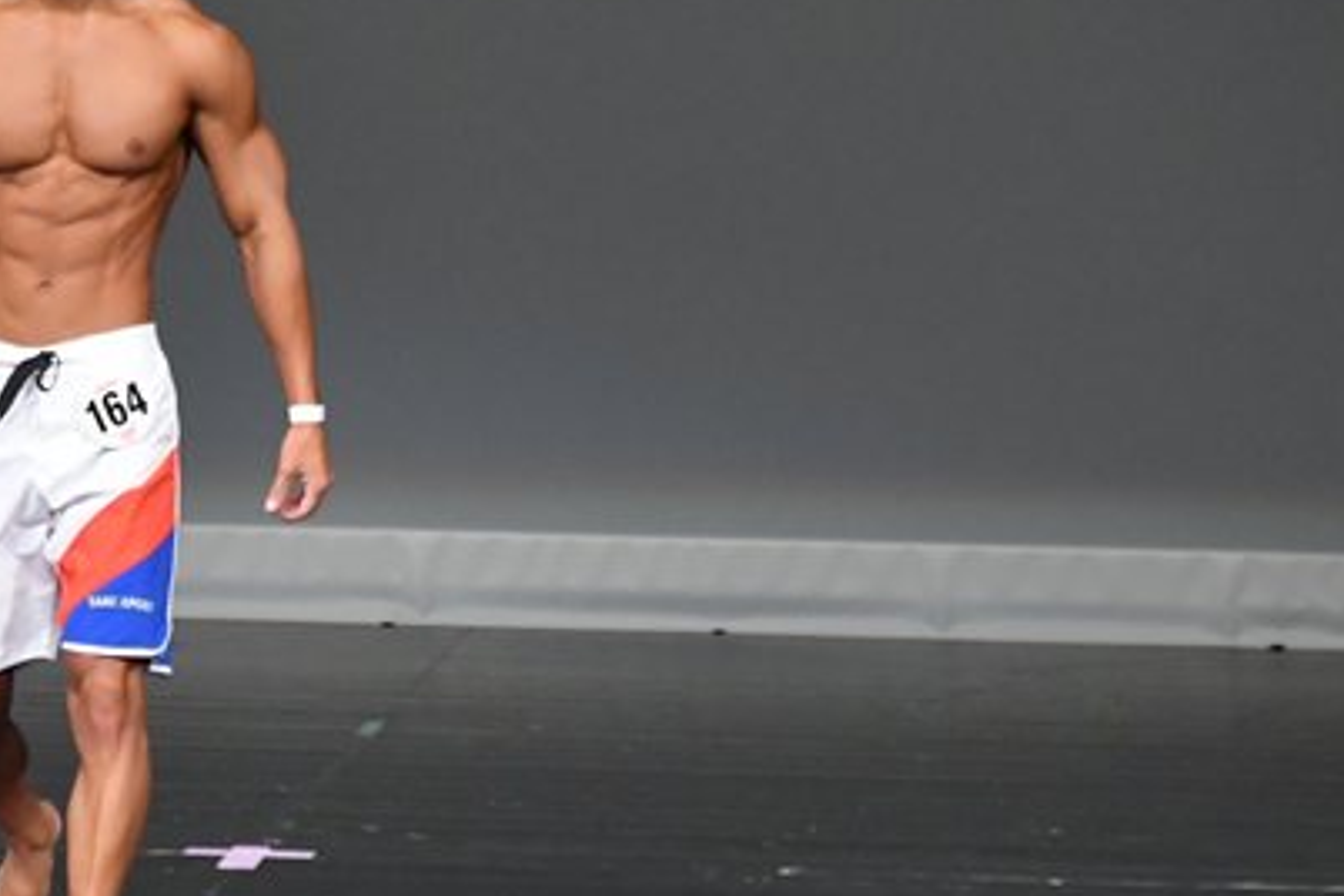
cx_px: 105
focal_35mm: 665
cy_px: 545
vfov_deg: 2.1
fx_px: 24825
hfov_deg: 3.1
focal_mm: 230
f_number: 5.6
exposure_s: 1/400
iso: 5000
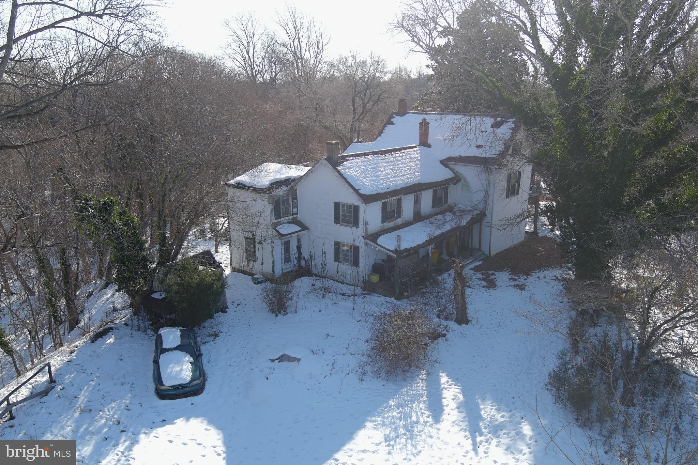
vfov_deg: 45.0
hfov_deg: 63.7
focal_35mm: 29
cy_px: 232
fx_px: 562
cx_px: 349
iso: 100
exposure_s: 1/500
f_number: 2.8
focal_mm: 10.11
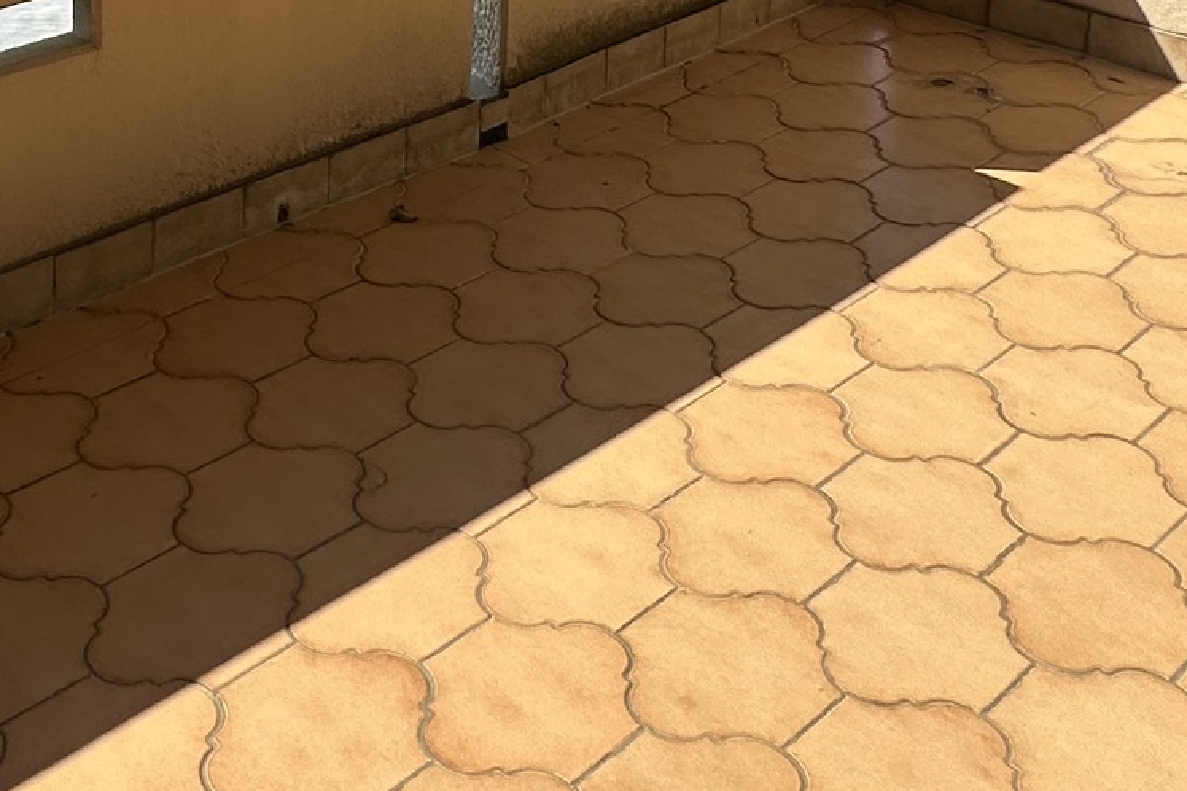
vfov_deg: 22.5
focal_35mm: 50
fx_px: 1648
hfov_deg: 36.2
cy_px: -371
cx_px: 33
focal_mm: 2.22
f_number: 2.2
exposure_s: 1/1855
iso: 40
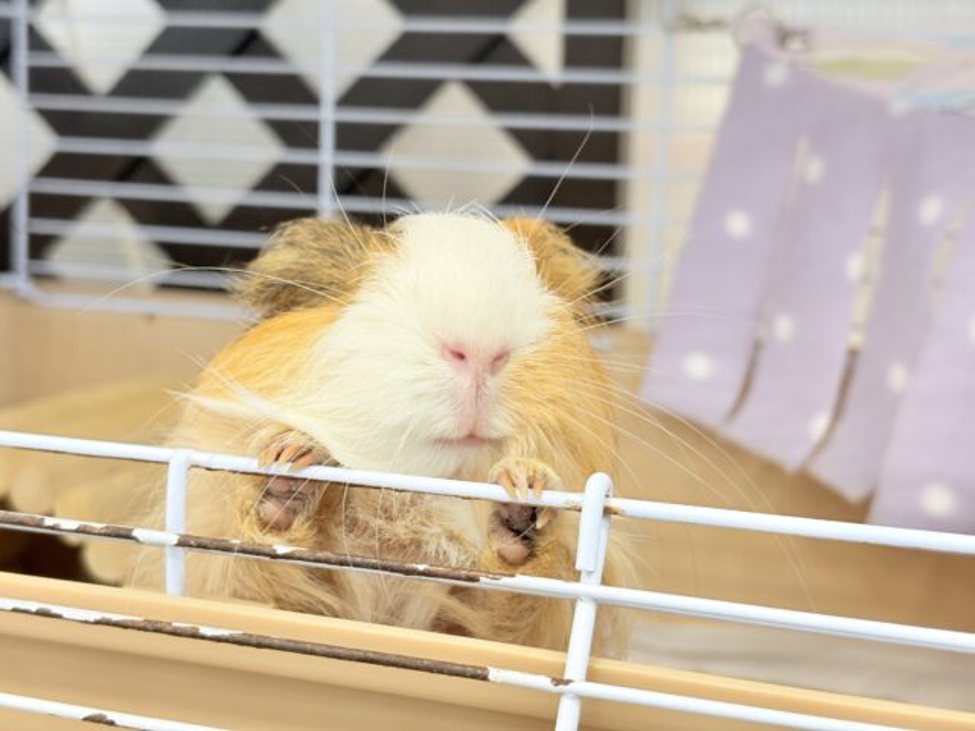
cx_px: 488
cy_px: 366
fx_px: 1465
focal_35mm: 52
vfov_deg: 28.0
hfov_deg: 36.8
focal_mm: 5.96
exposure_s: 1/50
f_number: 1.6
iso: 80
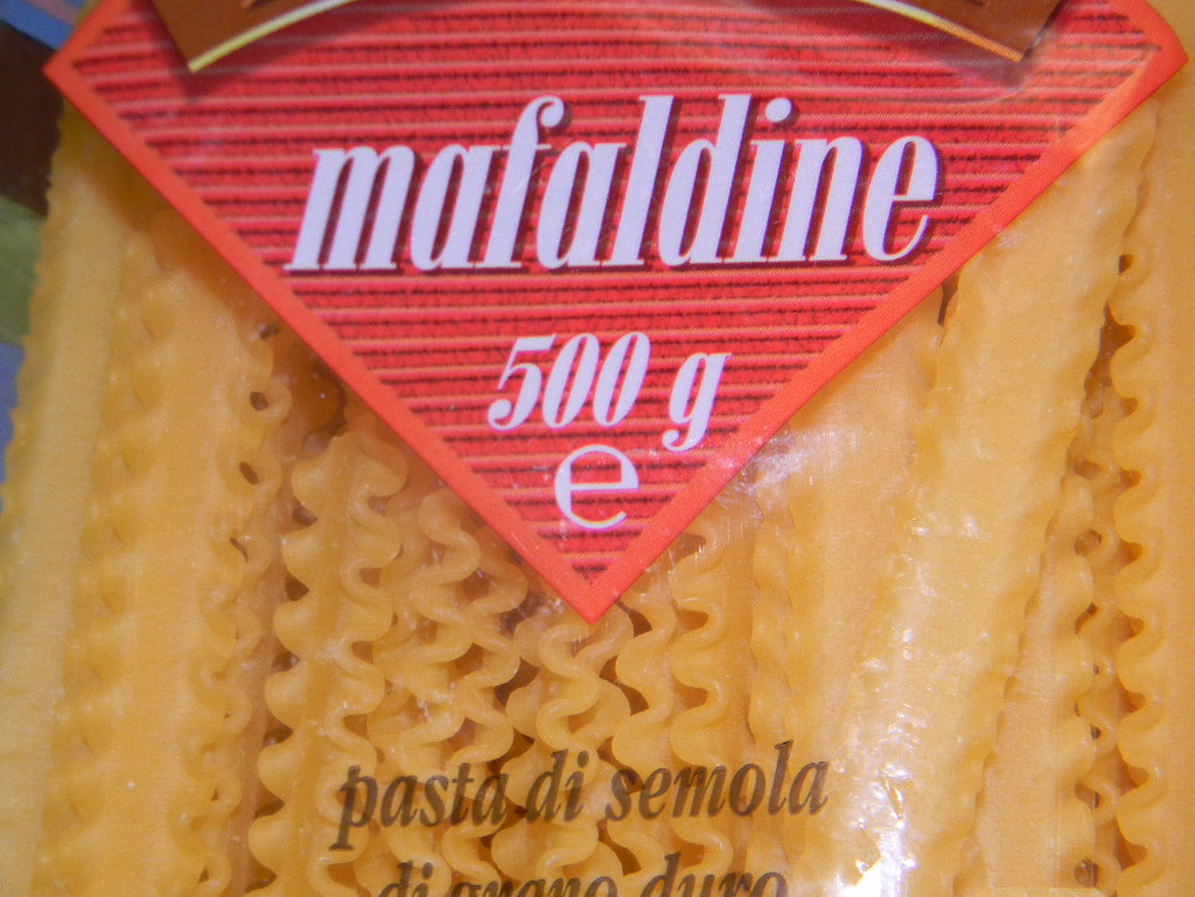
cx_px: 598
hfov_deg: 23.6
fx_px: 2865
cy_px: 448
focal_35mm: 83
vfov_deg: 17.8
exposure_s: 1/30
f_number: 9
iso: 200
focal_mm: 15.1
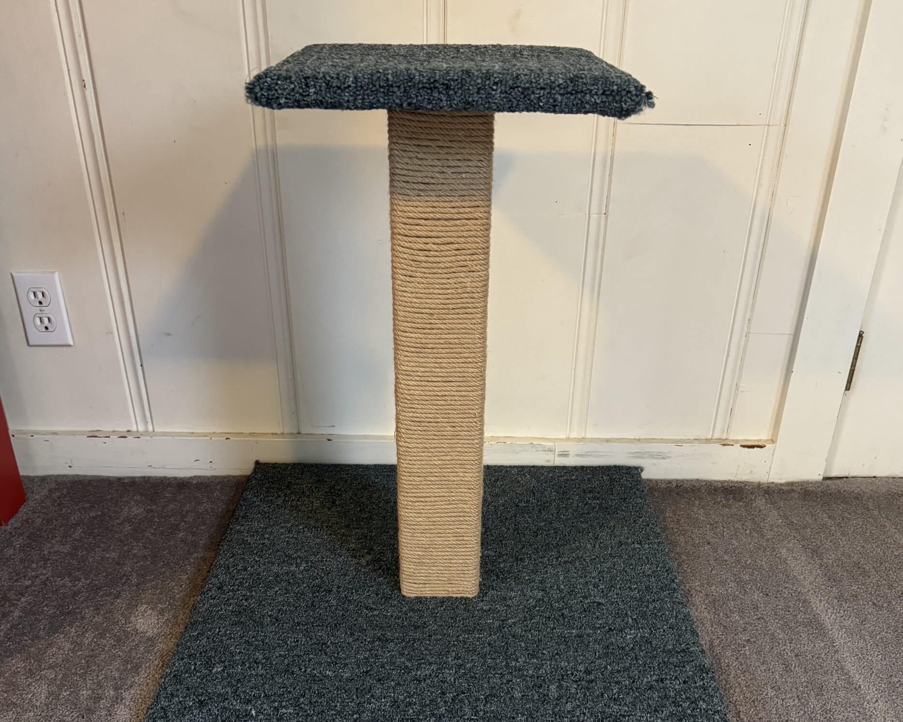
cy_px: 497
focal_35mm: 32
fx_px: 855
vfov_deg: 44.9
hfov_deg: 55.7
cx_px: 456
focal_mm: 6.76
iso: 640
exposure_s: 1/60
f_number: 1.78
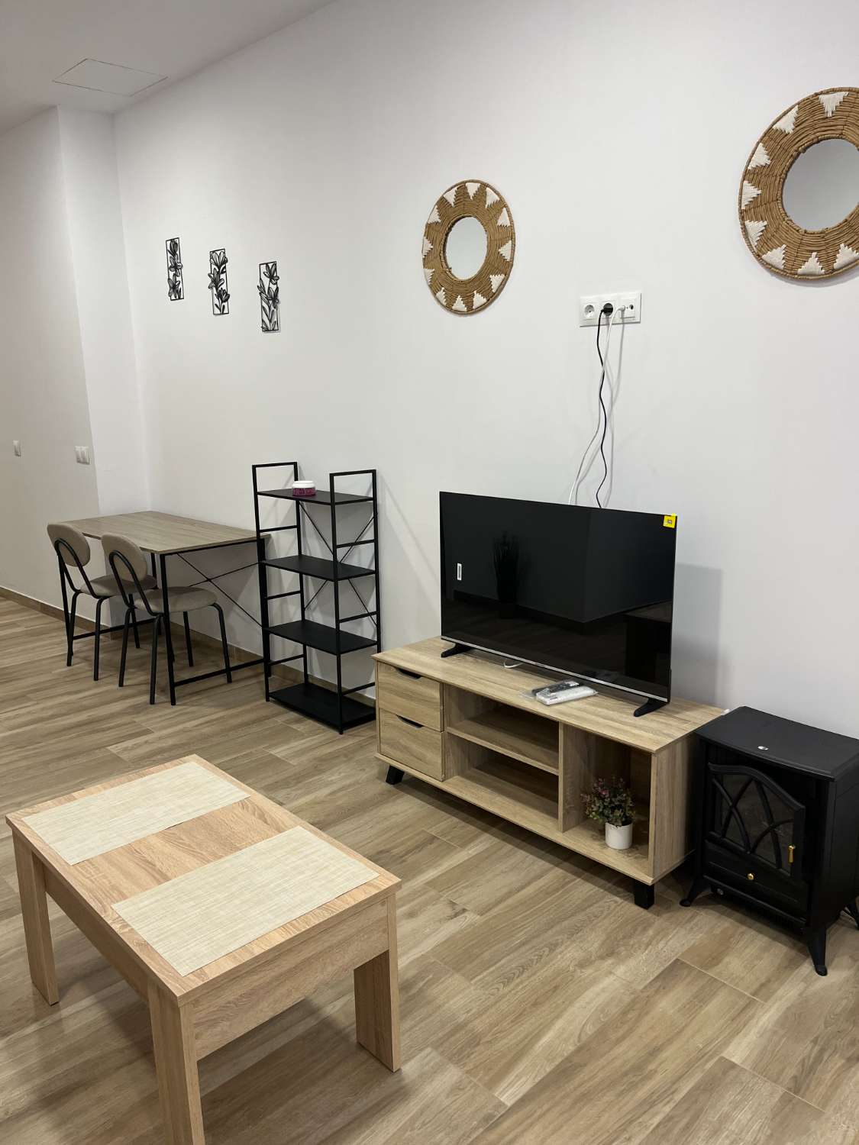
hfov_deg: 53.1
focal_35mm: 26
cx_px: 430
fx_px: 860
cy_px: 572
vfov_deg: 67.3
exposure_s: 1/100
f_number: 1.6
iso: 125
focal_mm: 5.1
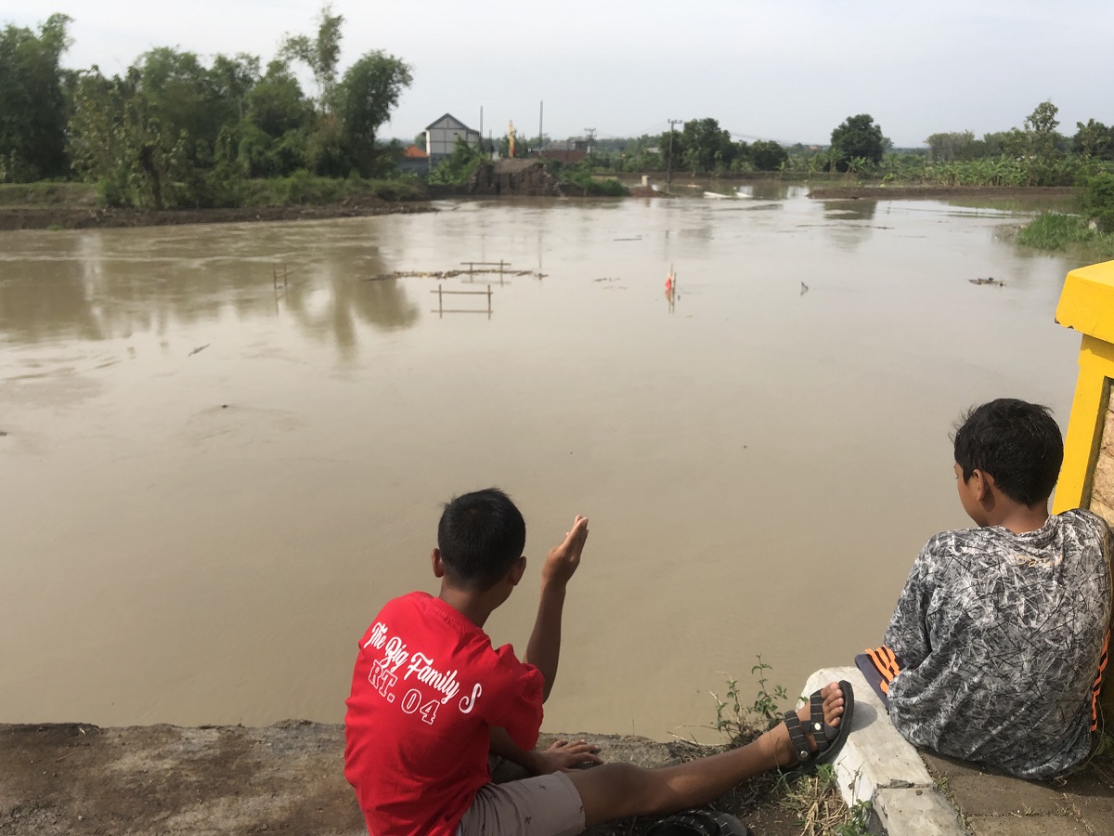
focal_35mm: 28
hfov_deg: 63.4
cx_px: 557
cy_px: 418
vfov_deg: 49.7
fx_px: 901
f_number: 1.8
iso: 20
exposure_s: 1/2288
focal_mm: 4
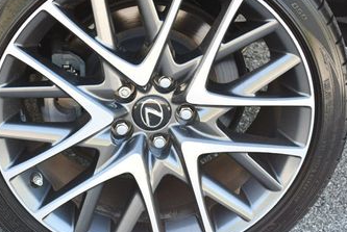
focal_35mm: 123
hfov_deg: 16.6
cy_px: 111
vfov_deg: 11.2
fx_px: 1187
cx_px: 135
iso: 560
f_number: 4.8
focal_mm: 32
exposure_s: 1/250
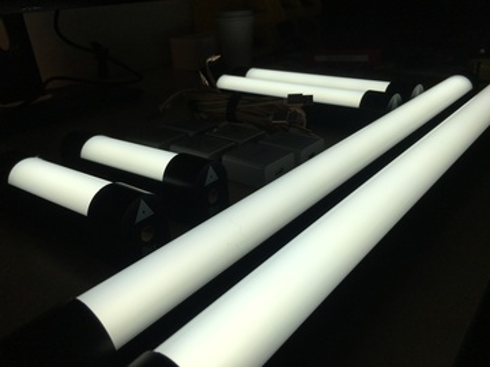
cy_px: 184
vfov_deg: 48.2
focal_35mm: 29
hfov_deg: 61.7
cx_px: 245
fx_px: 411
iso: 25
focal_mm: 4.15
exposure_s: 1/5495
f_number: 2.2
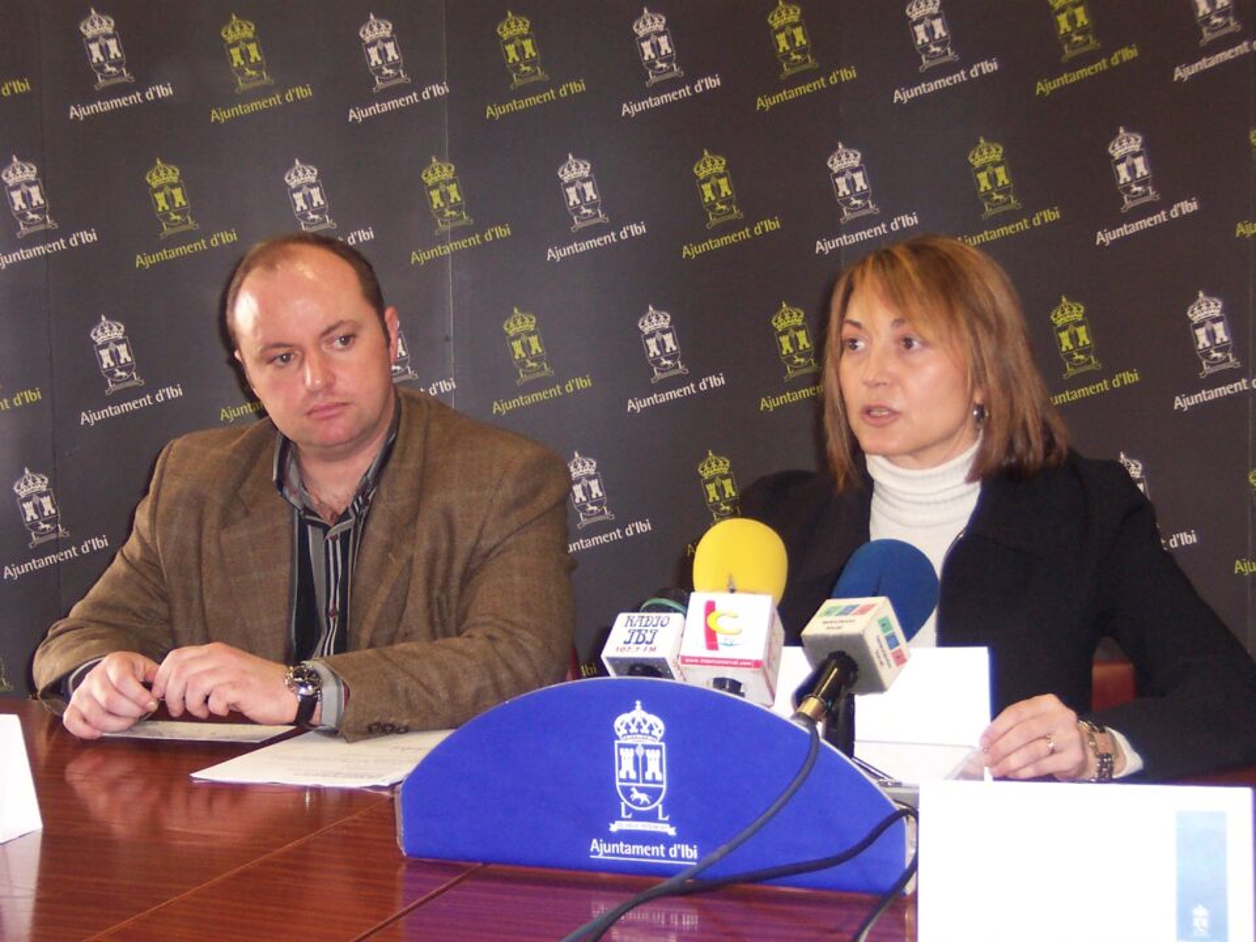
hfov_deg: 29.0
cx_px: 628
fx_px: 2431
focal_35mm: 67
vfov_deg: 21.9
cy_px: 471
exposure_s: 1/60
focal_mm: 10.4
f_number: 2.8
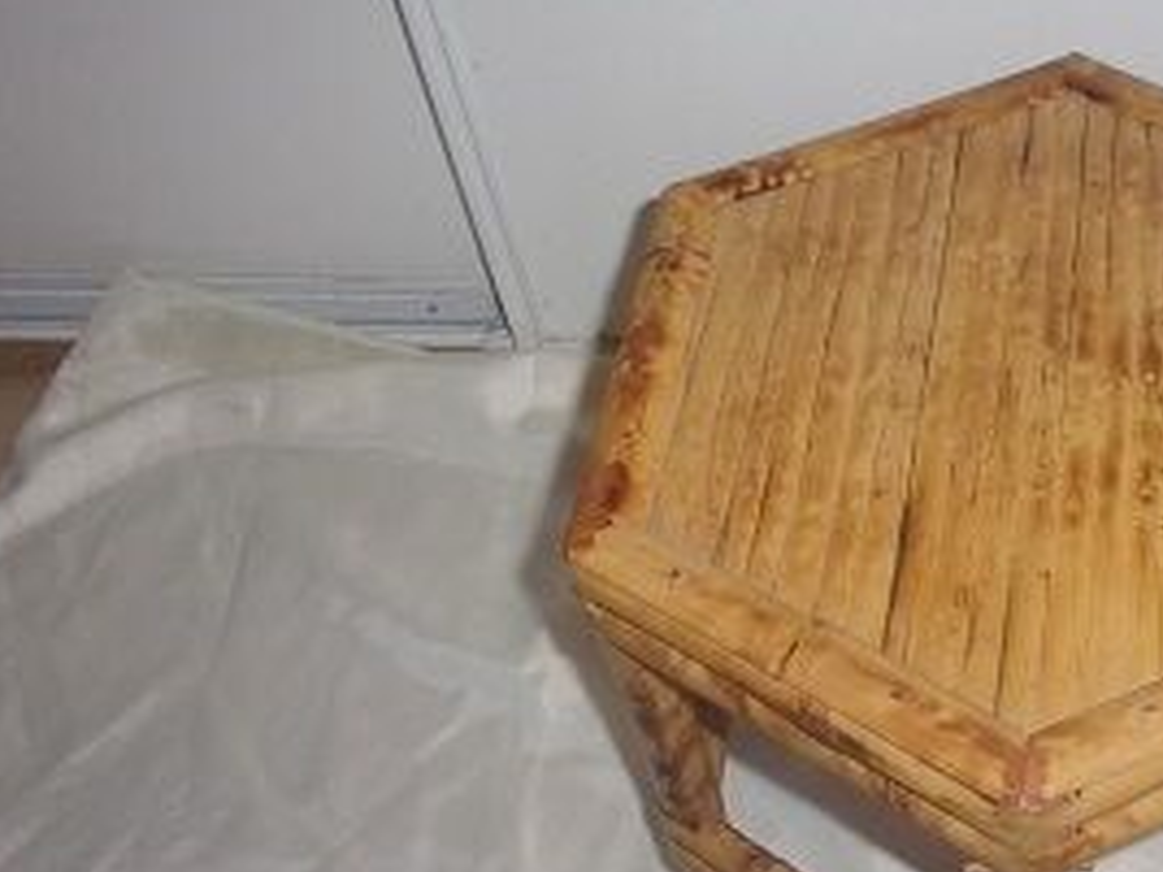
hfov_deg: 38.0
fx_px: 1613
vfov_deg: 30.3
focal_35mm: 48
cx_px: 950
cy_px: 414
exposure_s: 1/34
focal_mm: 5.1
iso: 200
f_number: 3.9
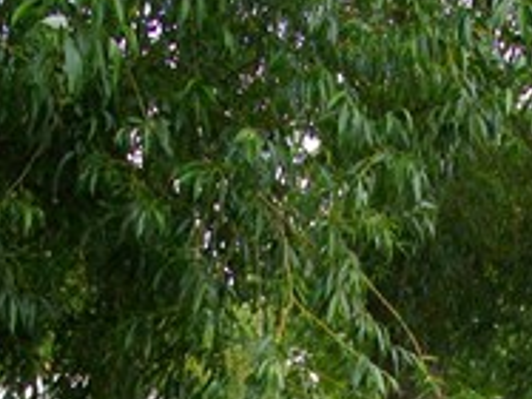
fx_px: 2104
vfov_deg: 10.1
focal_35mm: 137
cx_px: 339
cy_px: 781
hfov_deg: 14.4
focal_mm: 5.7
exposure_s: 1/250
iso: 100
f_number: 2.9
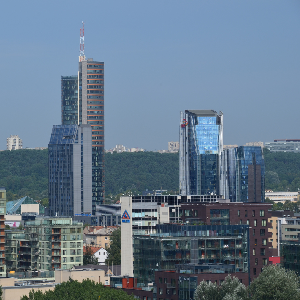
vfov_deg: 9.1
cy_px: 150
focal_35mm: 193
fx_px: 1892
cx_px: 82
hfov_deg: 9.1
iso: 100
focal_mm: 100
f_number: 13
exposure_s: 1/200
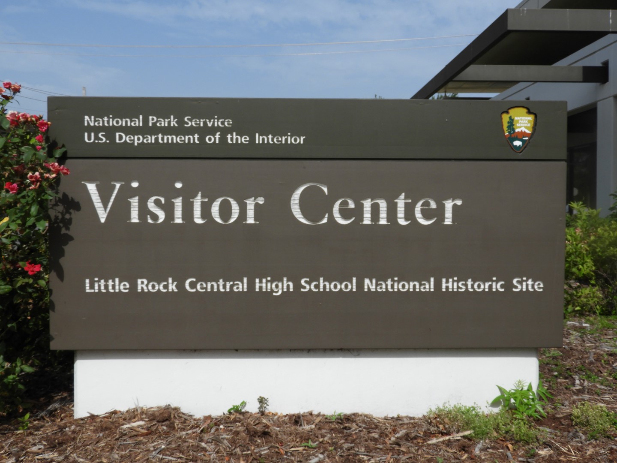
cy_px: 232
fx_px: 624
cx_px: 308
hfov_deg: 52.6
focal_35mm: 35
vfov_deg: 40.7
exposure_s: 1/1600
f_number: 3.8
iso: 100
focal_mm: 6.3
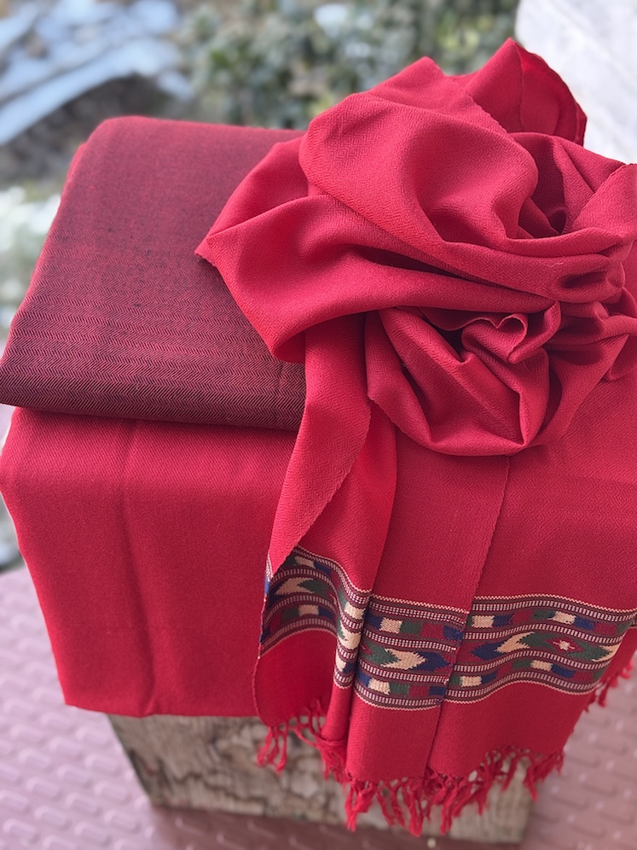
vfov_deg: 39.7
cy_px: 425
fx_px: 1178
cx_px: 318
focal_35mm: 48
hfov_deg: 30.3
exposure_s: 1/85
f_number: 1.78
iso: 100
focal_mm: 6.76
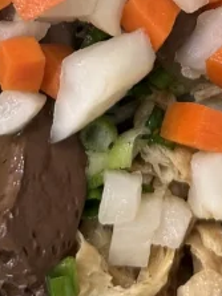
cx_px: 136
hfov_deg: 9.6
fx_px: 1327
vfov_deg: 11.6
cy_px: -277
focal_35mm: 155
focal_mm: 6.76
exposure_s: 1/50
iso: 160
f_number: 1.78
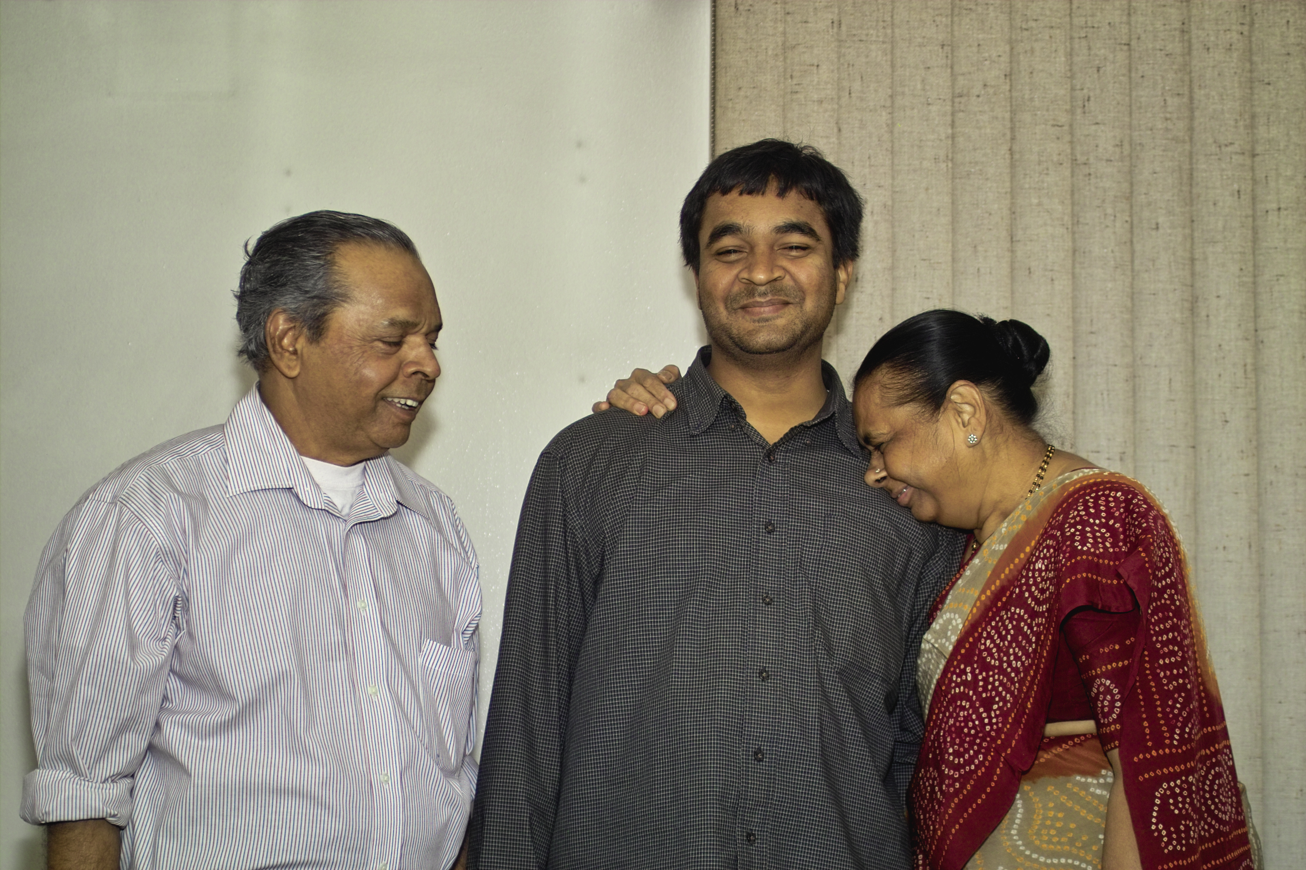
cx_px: 653
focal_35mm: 85
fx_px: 3083
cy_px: 435
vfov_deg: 16.1
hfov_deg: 23.9
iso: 100
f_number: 2.8
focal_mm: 50
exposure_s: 1/30
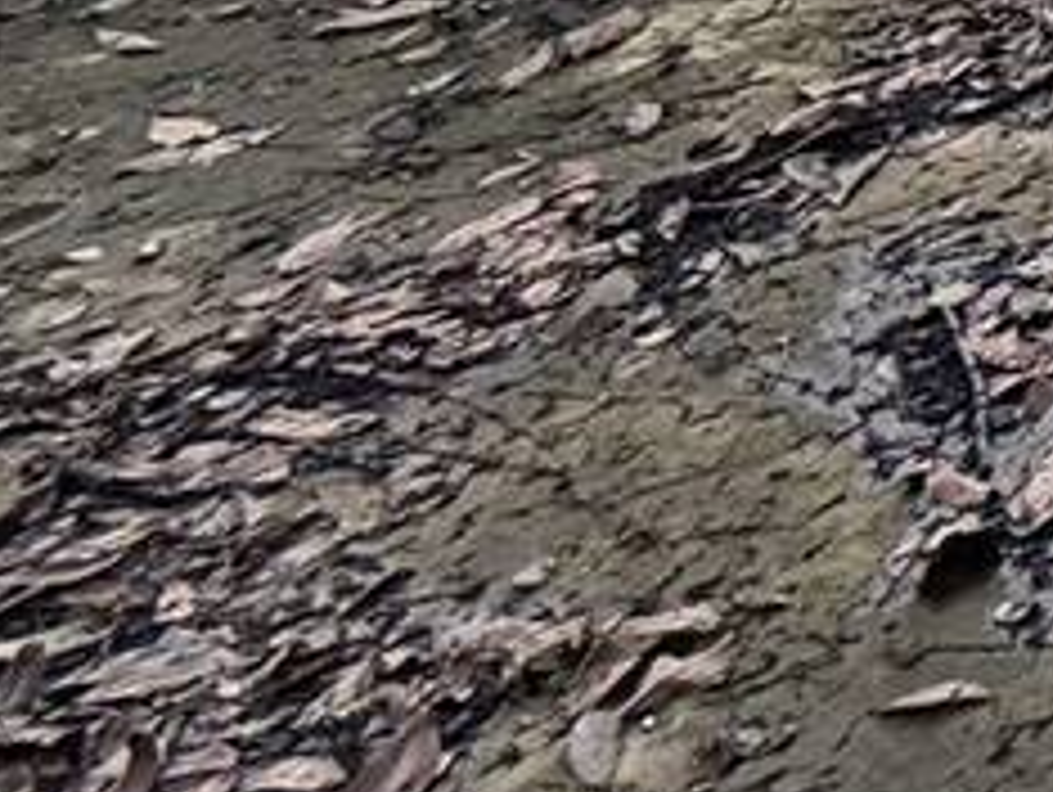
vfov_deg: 12.4
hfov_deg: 13.3
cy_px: -1246
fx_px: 2619
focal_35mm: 86
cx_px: 2781
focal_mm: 2.22
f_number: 2.2
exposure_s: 1/490
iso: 64
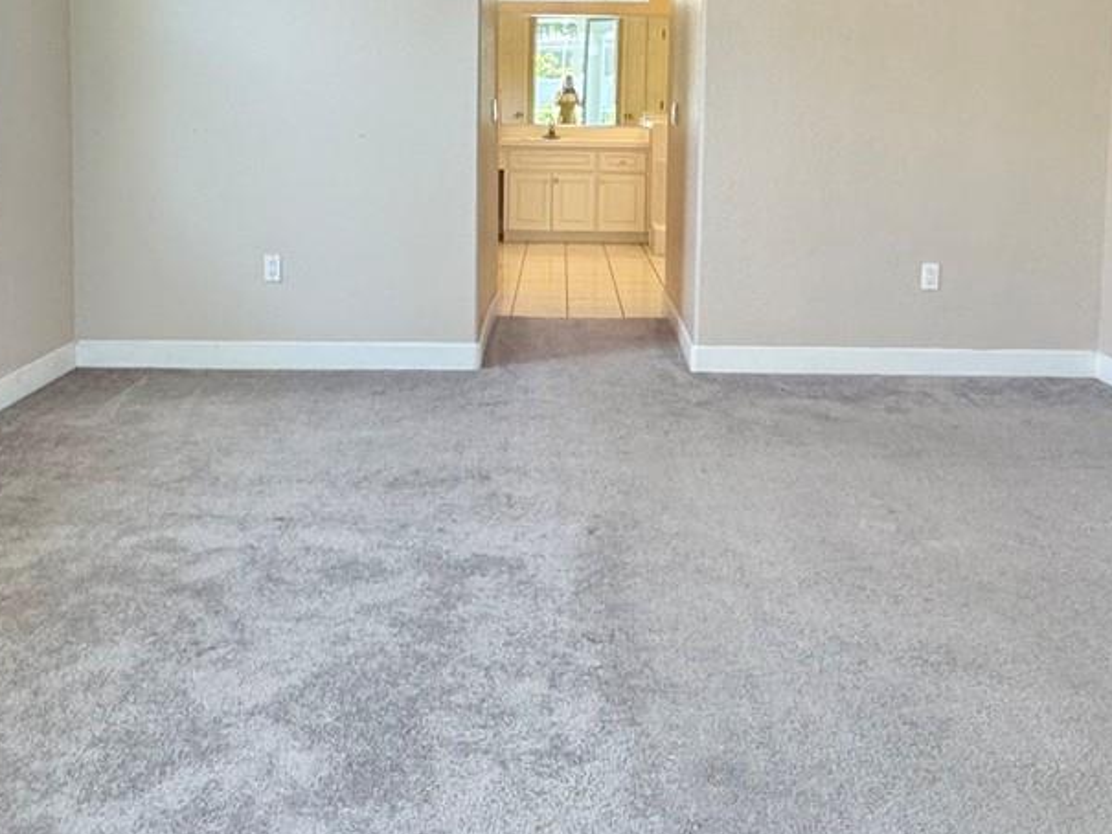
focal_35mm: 37
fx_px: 1189
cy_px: 187
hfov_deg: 50.1
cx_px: 561
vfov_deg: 37.5
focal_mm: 2.22
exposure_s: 1/120
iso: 160
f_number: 2.2
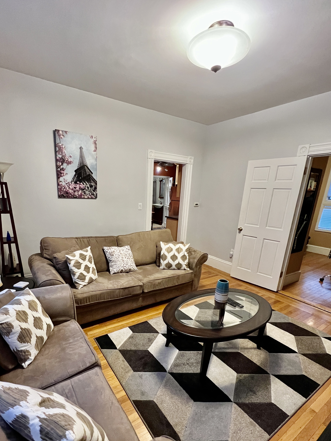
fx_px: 204
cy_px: 253
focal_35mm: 16
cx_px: 144
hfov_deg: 77.7
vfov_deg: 93.8
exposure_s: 1/60
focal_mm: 1.57
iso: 500
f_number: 1.8
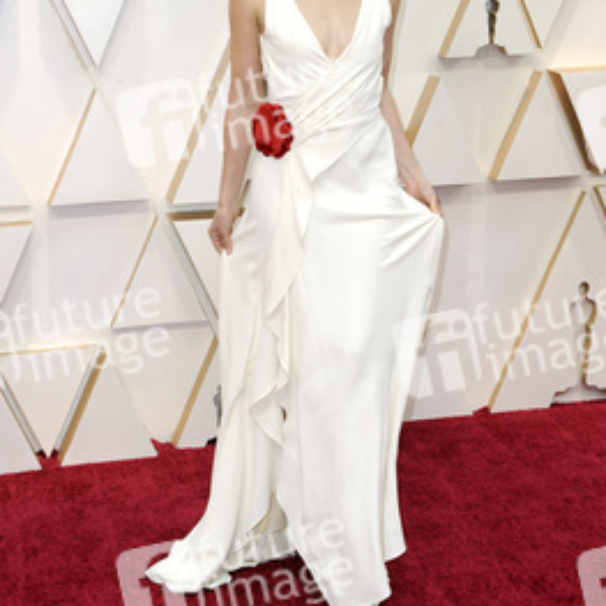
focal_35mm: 75
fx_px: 1485
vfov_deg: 23.0
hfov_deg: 23.1
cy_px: 228
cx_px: 303
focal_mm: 58
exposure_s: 1/160
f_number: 8
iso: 1000
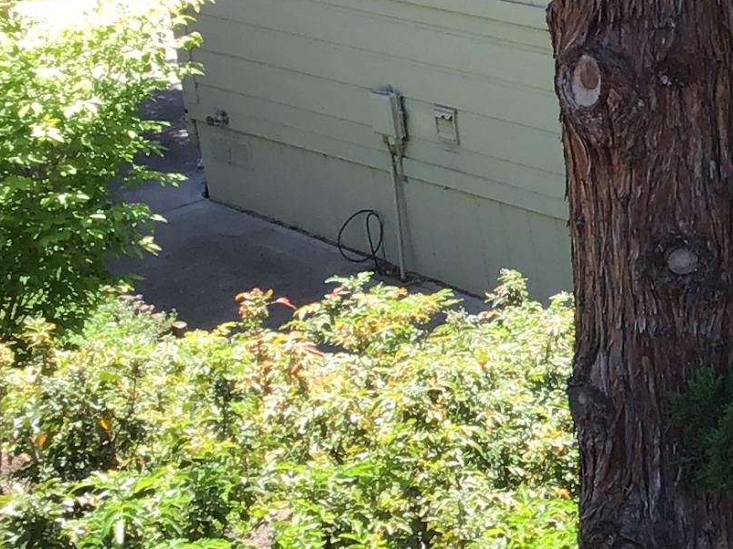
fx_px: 2456
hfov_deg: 15.8
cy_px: 292
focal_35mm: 116
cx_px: 1040
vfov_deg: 12.8
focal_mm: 3.3
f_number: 2.4
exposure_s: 1/227
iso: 25
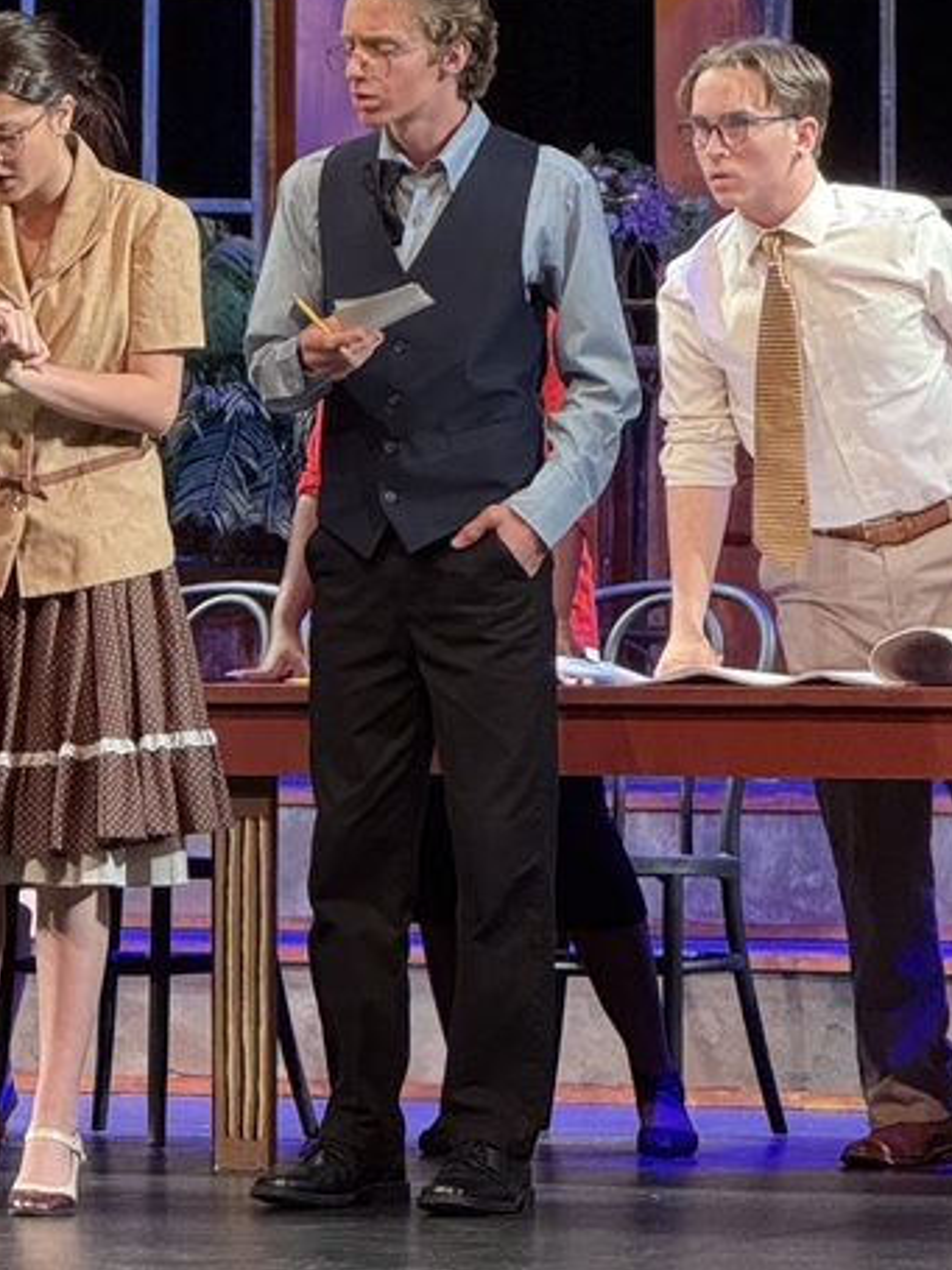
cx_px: 31
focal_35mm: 270
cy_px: 204
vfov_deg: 7.3
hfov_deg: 5.5
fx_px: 9905
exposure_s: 1/60
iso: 640
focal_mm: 15.66
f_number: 2.8
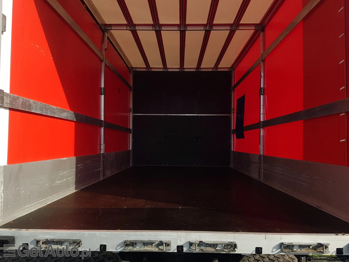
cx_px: 174
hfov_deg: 67.3
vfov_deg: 53.1
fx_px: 262
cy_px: 131
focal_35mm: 26
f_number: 1.7
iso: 40
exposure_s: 1/918
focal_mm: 4.2
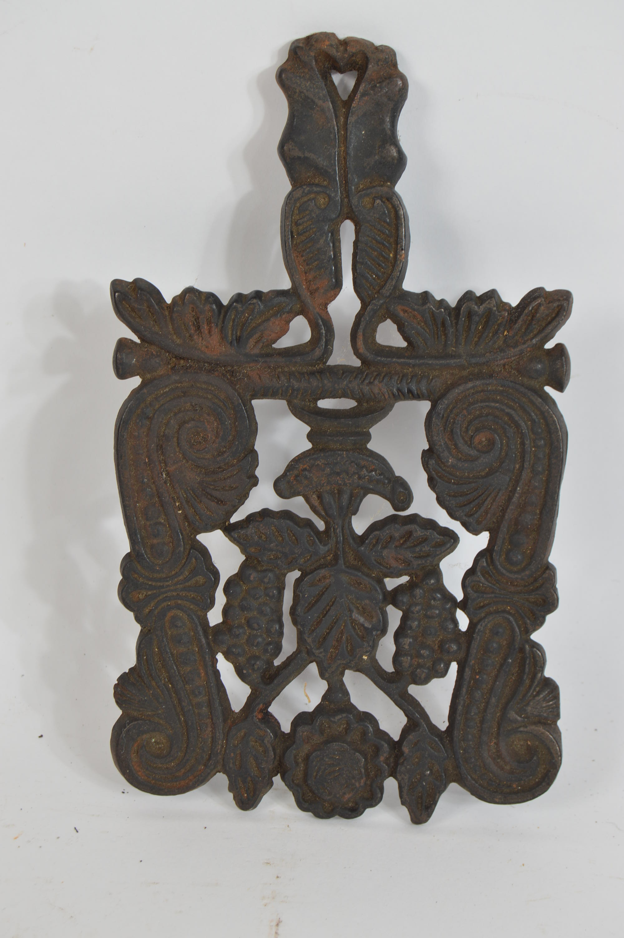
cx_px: 312
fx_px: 2149
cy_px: 469
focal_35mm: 82
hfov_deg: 16.5
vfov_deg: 24.6
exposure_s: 1/80
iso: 100
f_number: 9
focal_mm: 55
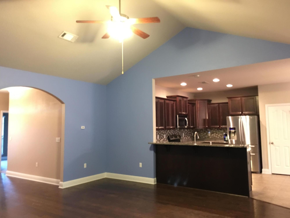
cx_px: 145
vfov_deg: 48.2
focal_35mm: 29
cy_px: 109
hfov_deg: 61.7
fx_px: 243
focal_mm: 4.15
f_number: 2.2
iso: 160
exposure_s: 1/4
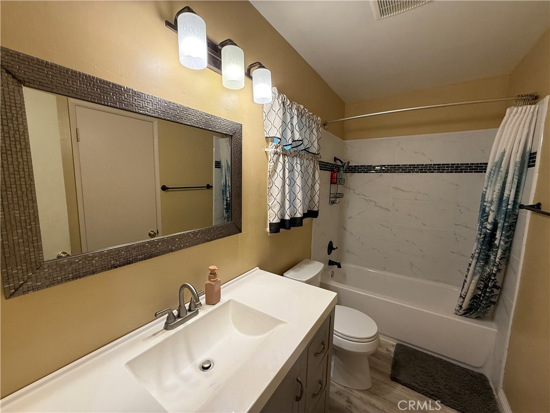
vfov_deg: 85.7
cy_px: 206
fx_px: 222
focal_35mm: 14
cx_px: 275
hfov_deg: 102.1
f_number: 2.2
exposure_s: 1/120
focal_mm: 2.22
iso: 200
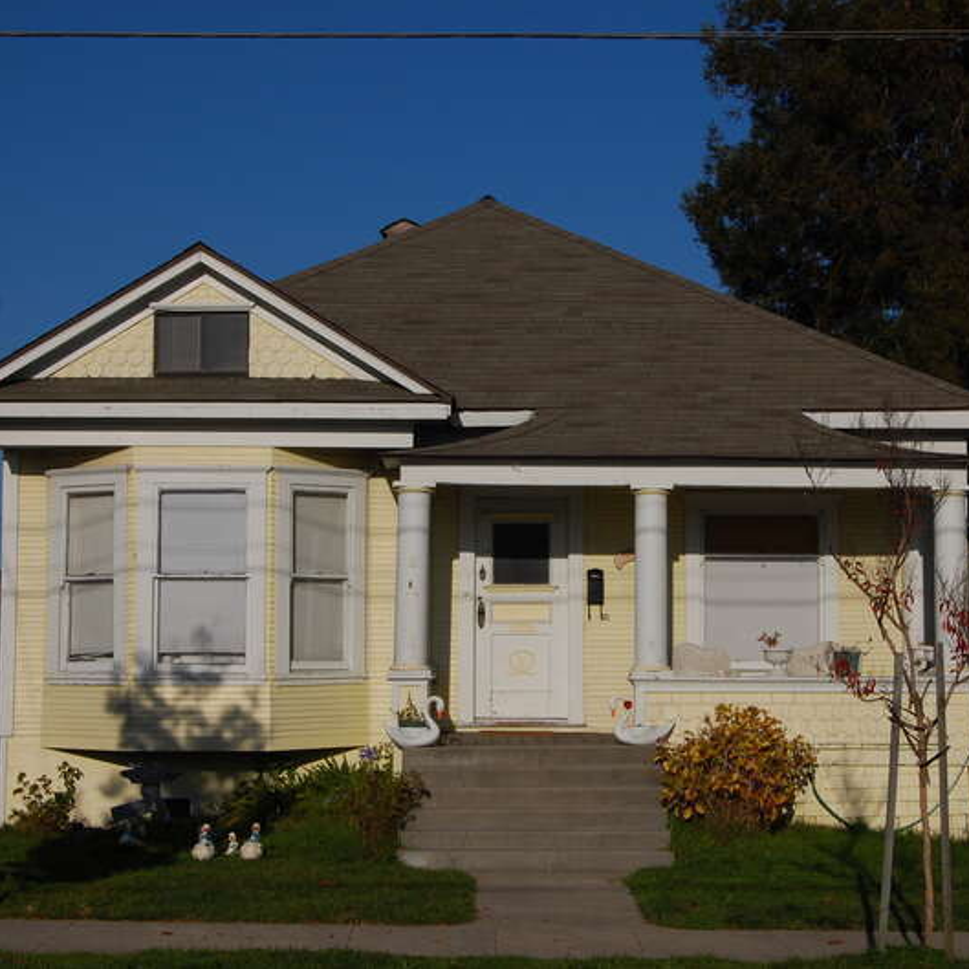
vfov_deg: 22.5
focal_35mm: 77
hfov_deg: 22.4
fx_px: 2439
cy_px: 484
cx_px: 582
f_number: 16
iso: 200
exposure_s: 1/500
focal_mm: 40
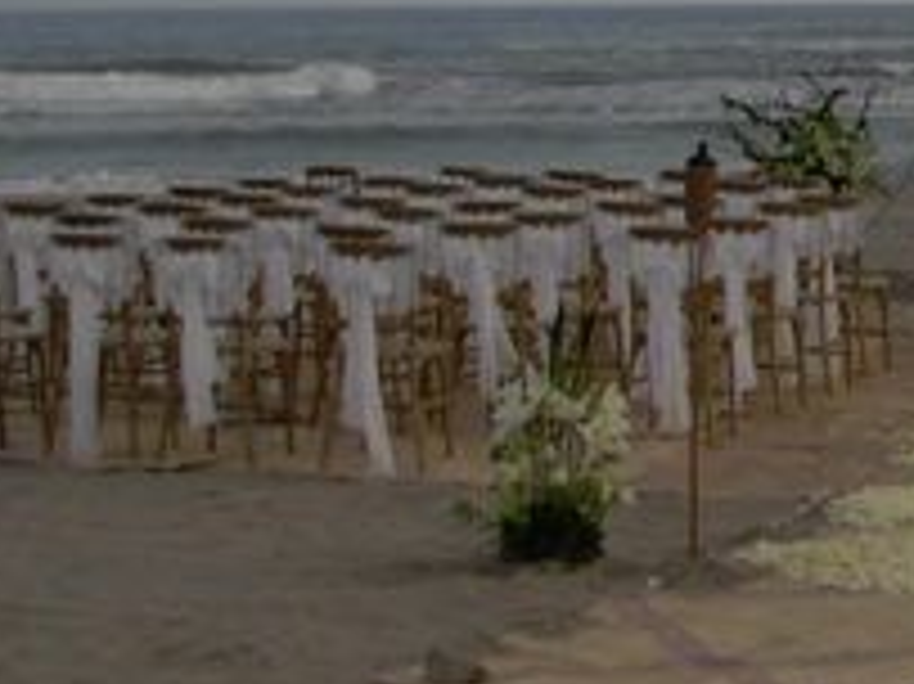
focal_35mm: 120
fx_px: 3167
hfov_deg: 15.8
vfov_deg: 12.3
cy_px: 90
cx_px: 1117
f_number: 2.9
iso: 79
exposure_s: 1/939
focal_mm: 6.3
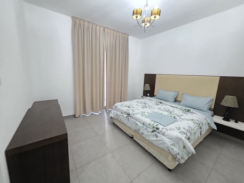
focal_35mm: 13
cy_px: 92
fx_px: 92
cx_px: 122
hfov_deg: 106.2
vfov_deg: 89.9
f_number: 1.9
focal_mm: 2.2
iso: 640
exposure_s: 1/50
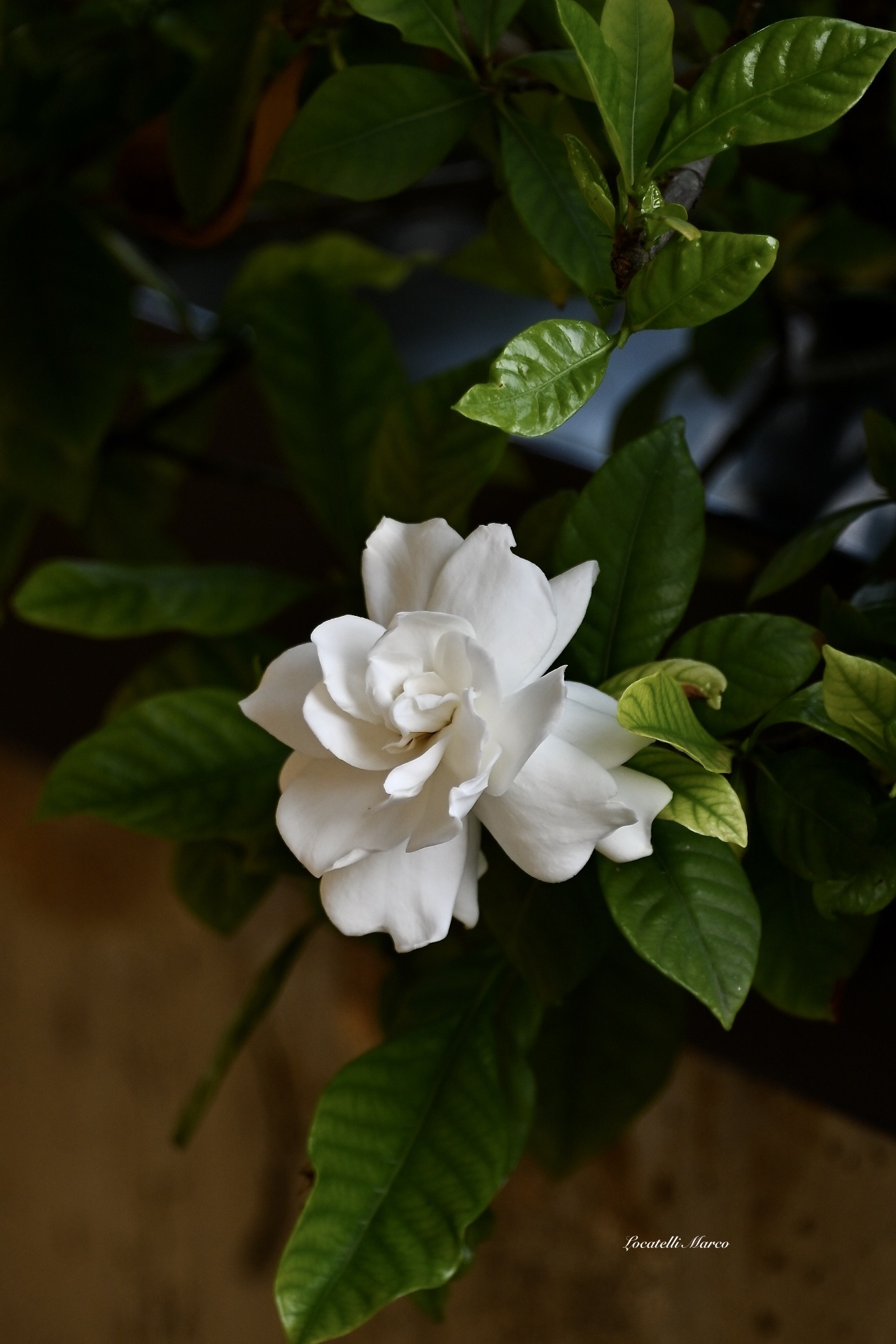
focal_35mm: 450
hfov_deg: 3.1
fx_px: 16799
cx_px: 448
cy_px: 672
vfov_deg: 4.6
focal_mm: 300
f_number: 5.6
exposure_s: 1/500
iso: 360
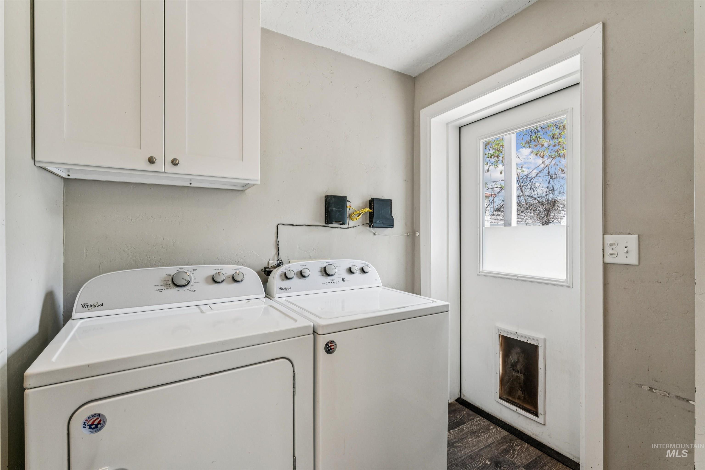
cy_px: 235
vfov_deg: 73.1
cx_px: 352
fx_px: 317
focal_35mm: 16
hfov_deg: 96.0
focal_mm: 16.2
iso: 400
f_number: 13
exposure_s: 1/20
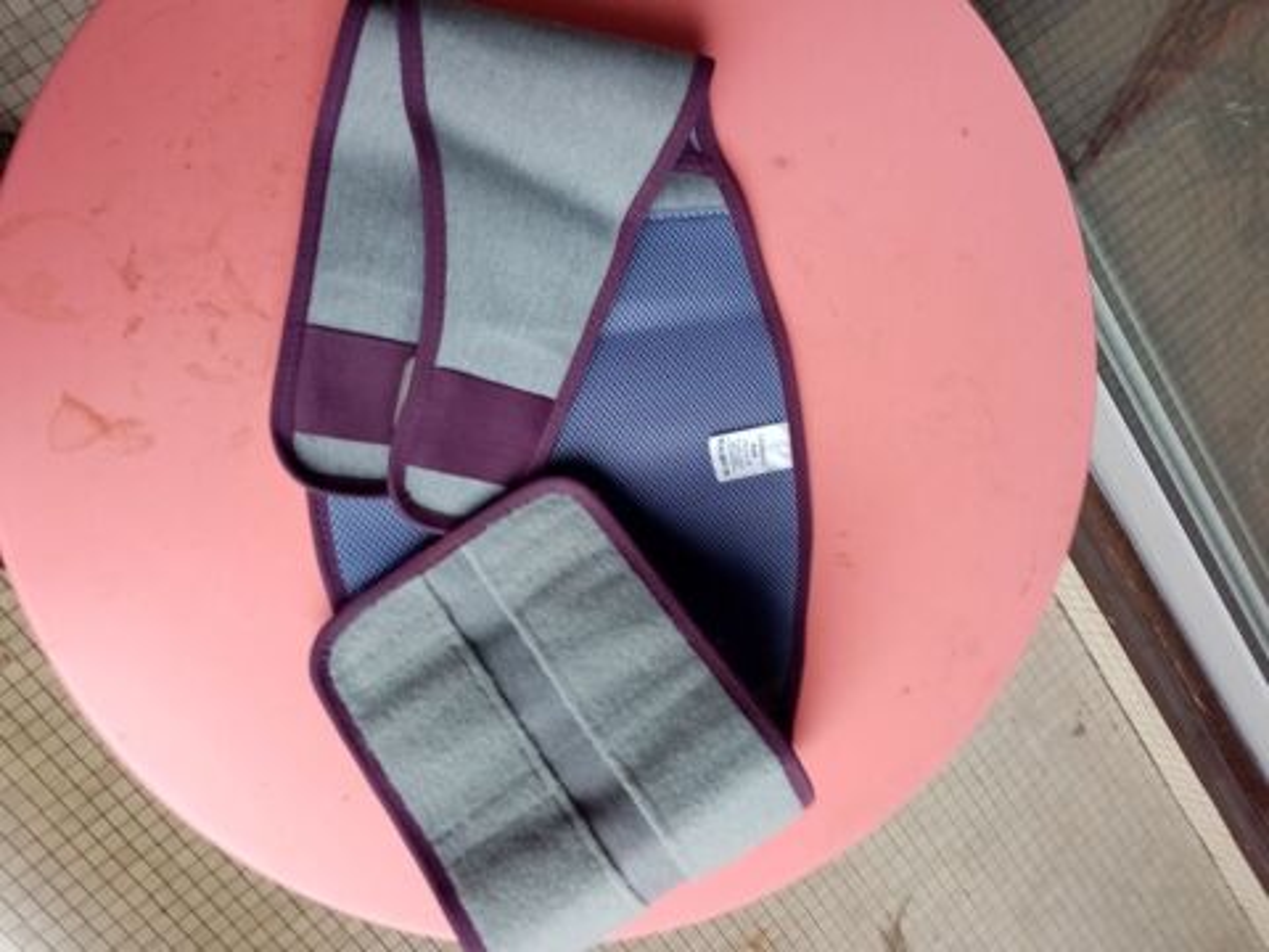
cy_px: 476
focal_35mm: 26
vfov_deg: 53.1
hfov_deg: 67.3
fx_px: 953
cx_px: 634
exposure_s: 1/33.3
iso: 161
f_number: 1.8
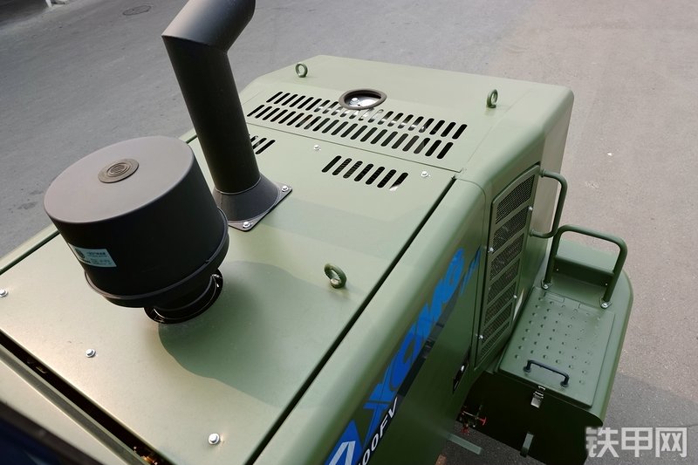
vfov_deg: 53.1
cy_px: 232
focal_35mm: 24
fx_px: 465
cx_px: 349
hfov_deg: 73.8
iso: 100
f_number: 3.5
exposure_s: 1/450
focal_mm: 16
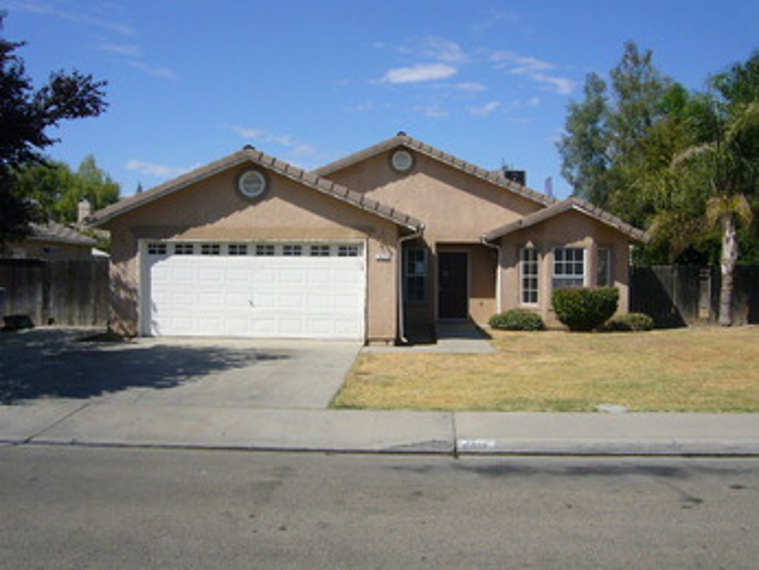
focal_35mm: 39
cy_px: 285
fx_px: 856
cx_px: 380
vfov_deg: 36.9
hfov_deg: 47.8
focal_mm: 4.6
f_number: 5.6
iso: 80
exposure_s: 1/500
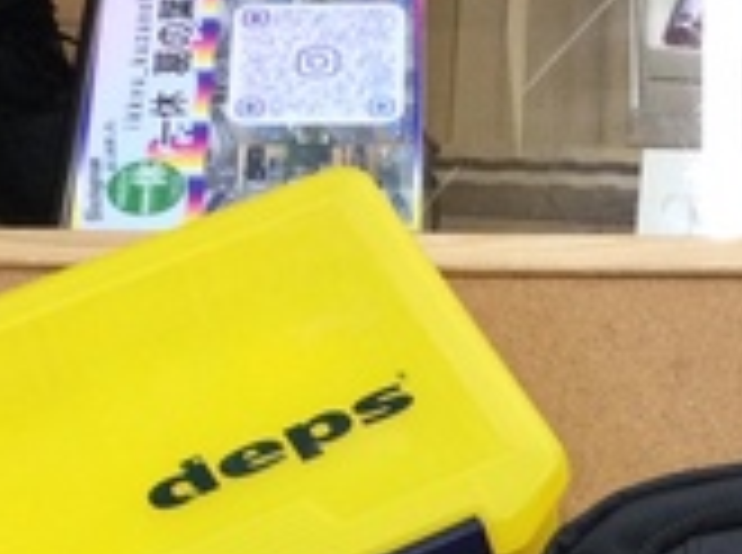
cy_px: 910
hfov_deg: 17.0
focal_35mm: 113
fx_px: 2417
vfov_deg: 12.2
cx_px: 764
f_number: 2.4
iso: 32
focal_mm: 3.3
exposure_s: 1/30
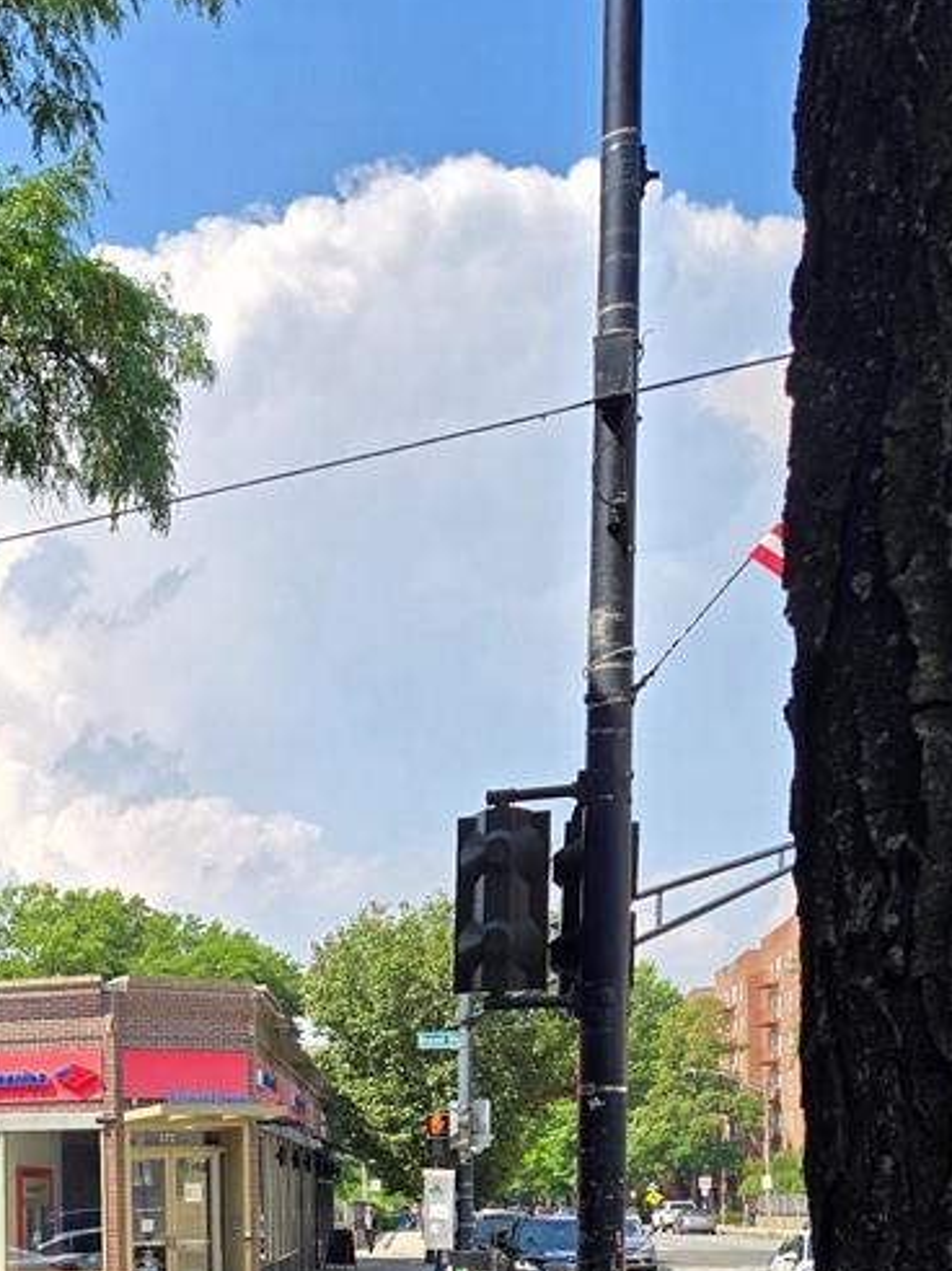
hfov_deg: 28.3
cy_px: 1224
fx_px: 1761
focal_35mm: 48
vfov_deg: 36.3
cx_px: -16
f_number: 1.8
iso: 25
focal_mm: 5.4
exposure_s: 1/1248
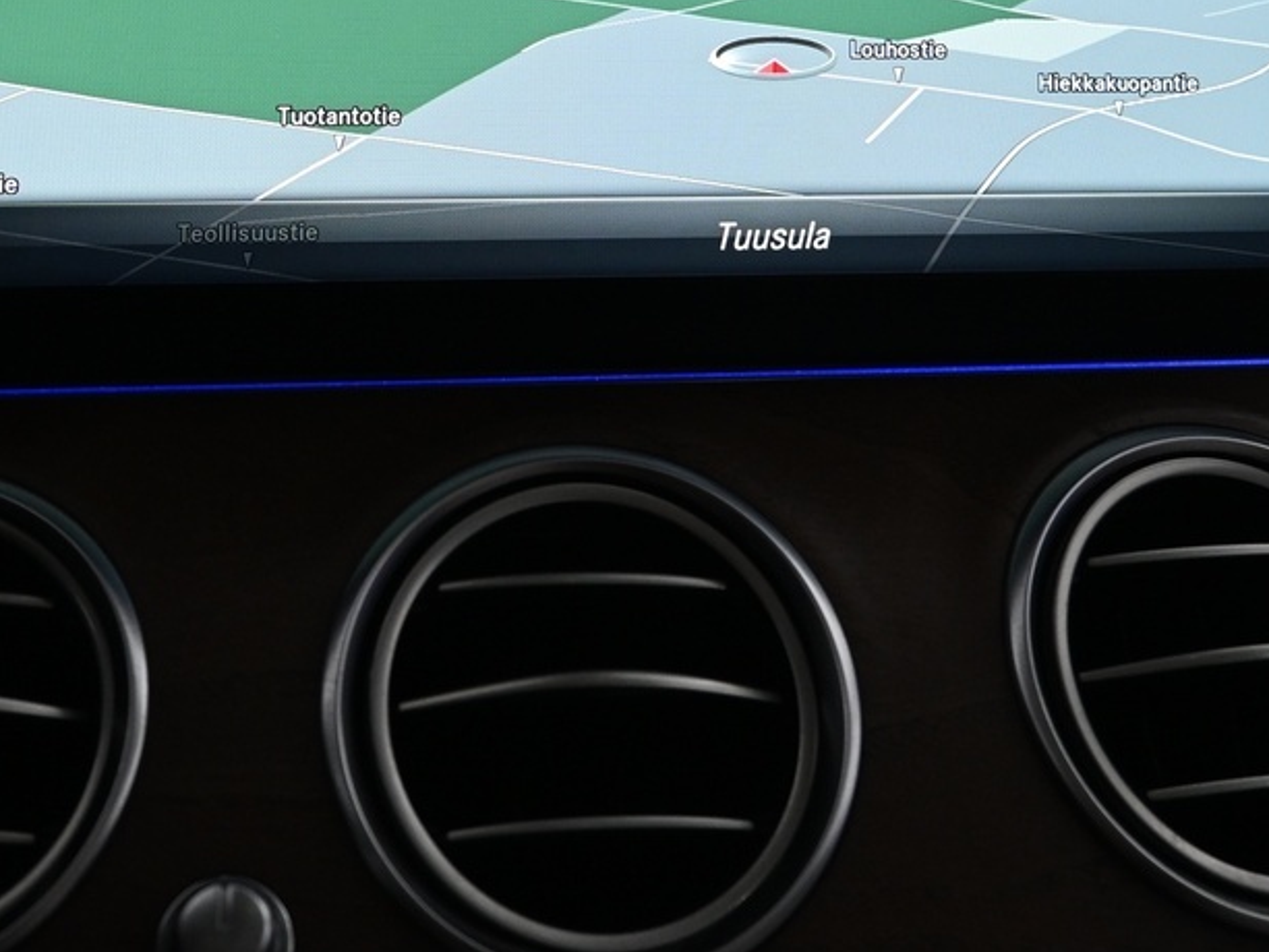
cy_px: -124
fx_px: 2237
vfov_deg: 22.5
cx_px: 582
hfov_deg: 31.7
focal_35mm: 61
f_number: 4
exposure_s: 1/50
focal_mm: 16
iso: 640
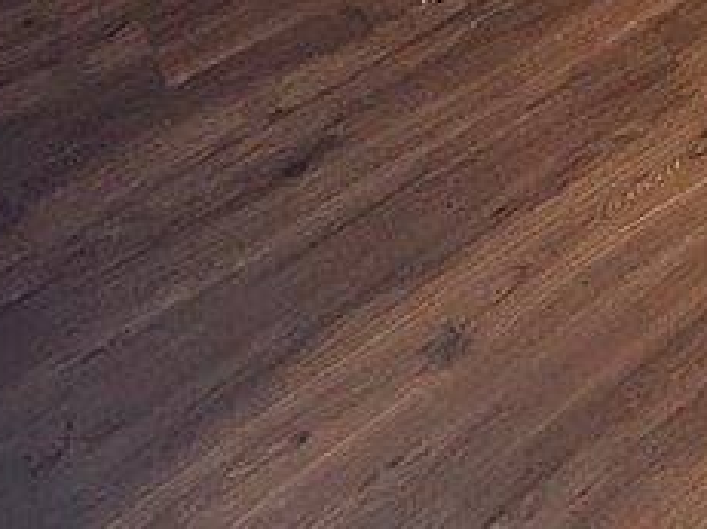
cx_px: 933
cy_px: -544
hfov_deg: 26.3
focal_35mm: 62
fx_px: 1266
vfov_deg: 17.0
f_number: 2.2
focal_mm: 2.22
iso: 320
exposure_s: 1/60
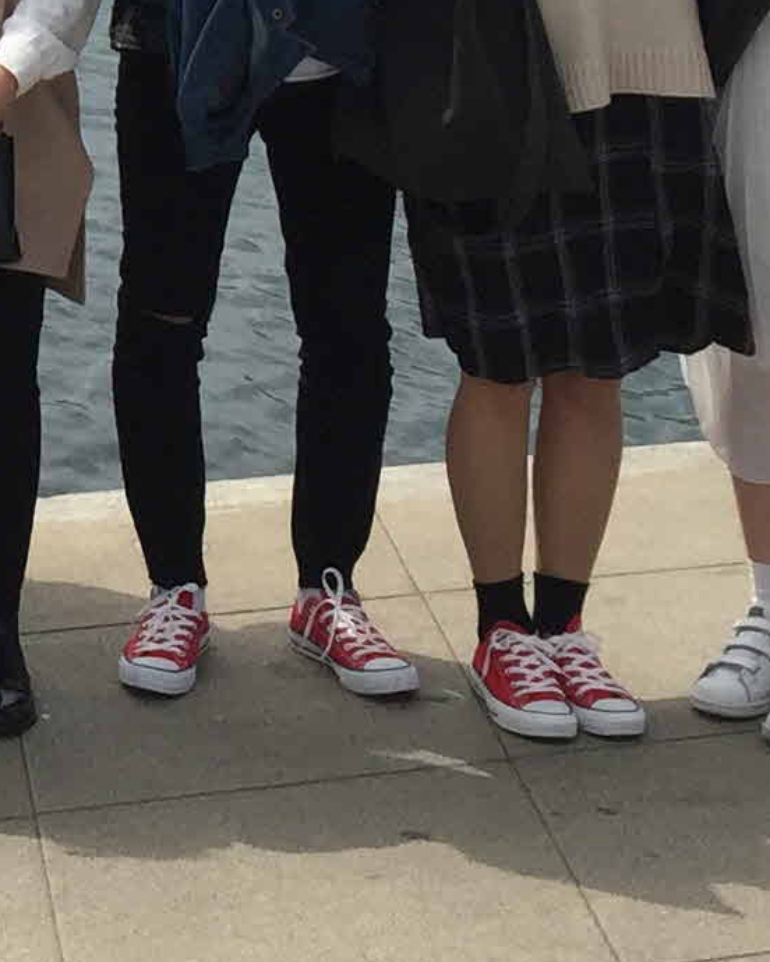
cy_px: -595
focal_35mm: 134
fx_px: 3814
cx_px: -439
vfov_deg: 13.3
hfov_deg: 11.0
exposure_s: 1/3597
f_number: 2.2
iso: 32
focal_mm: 4.15
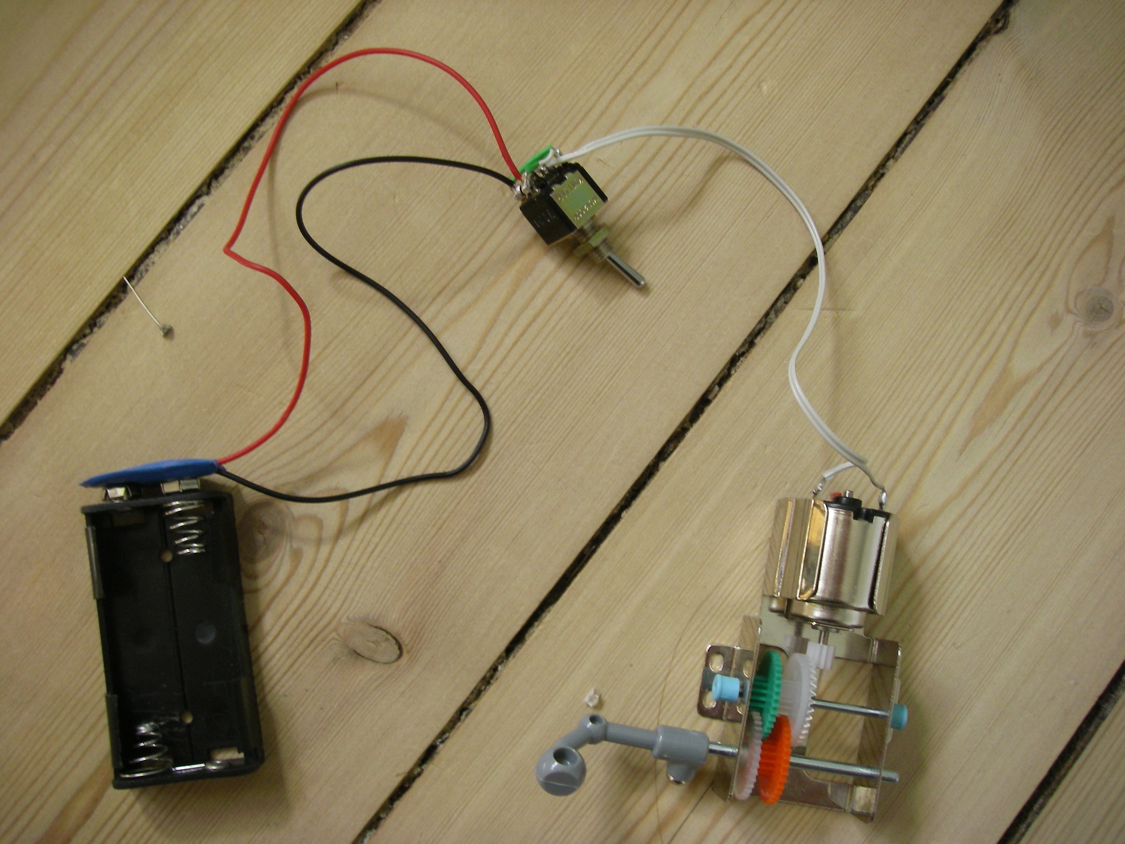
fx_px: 1235
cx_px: 562
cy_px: 422
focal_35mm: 38
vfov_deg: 37.7
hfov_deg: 49.0
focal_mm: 6.3
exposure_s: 1/50
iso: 125
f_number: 3.3
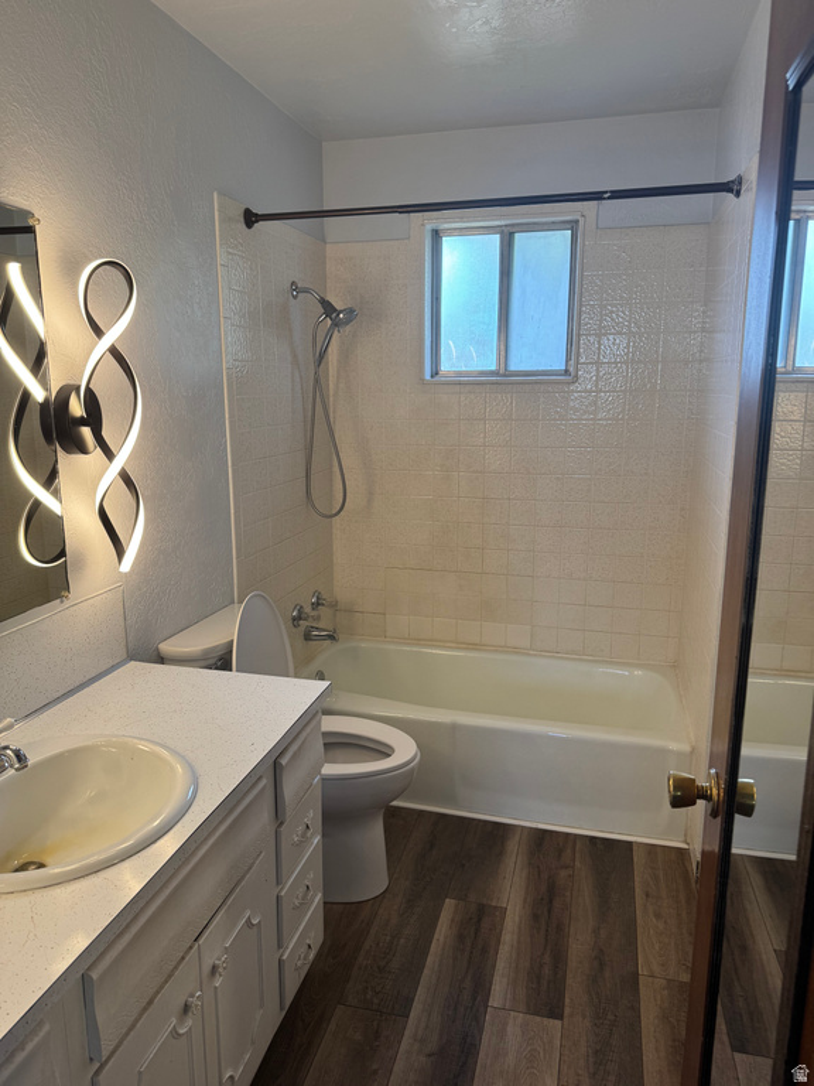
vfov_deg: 71.6
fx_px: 752
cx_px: 407
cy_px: 543
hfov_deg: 56.8
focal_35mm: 24
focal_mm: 6.76
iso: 100
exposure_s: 1/120
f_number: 1.78
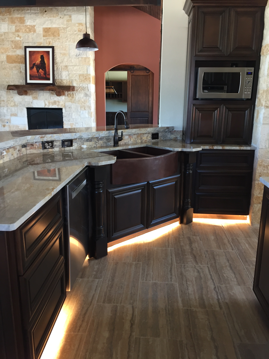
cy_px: 180
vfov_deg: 61.7
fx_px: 300
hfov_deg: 48.2
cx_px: 134
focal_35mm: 29
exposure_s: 1/30
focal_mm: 4.15
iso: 64
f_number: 2.2
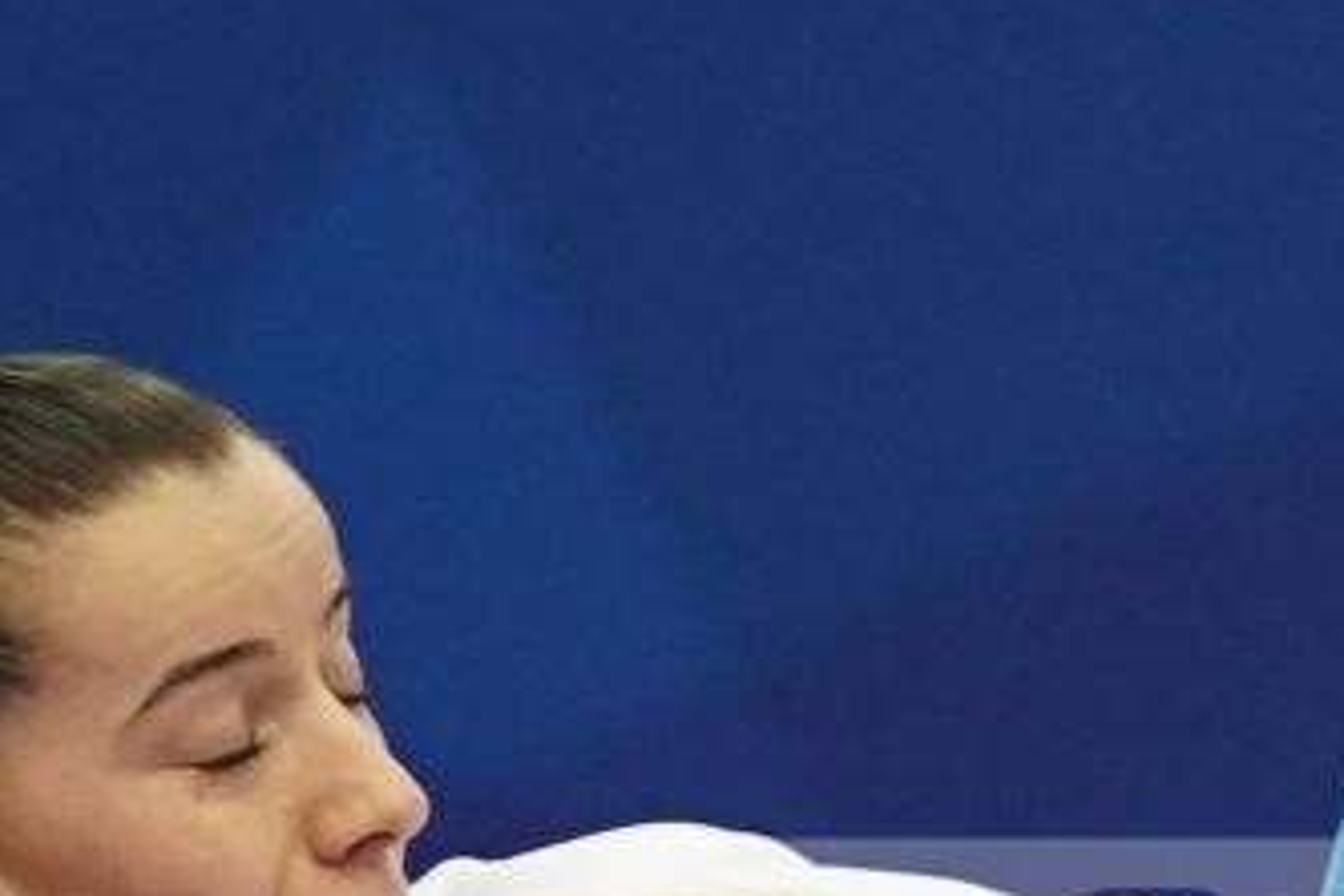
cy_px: 1207
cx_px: 2337
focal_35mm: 974
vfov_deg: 1.4
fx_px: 36360
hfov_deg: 2.1
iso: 3200
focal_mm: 120
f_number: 2.8
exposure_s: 1/1000
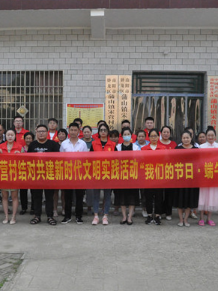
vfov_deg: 40.6
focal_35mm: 47
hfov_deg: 30.9
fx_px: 392
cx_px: 79
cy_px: 145
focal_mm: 21
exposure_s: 1/800
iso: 3200
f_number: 14
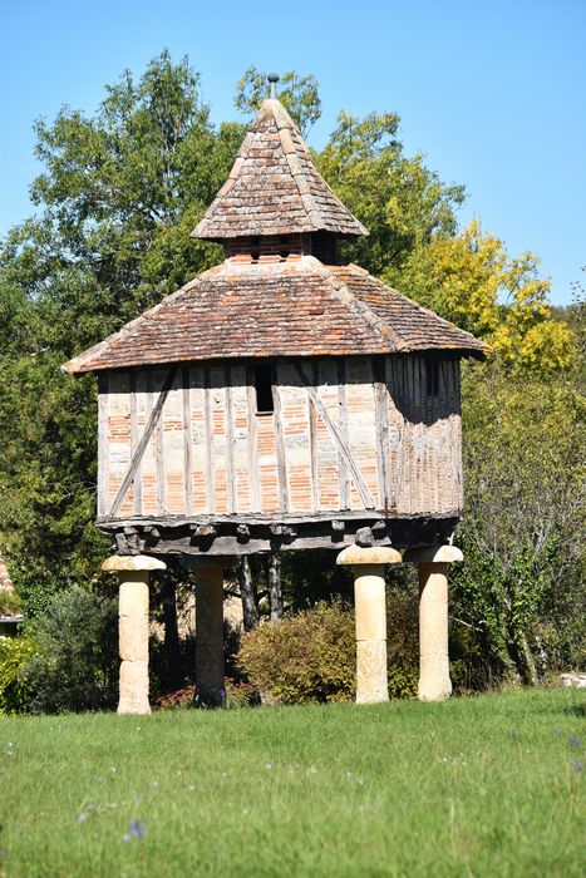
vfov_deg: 12.2
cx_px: 293
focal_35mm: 168
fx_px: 4100
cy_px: 439
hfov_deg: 8.2
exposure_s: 1/800
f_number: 7.1
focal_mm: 112
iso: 200
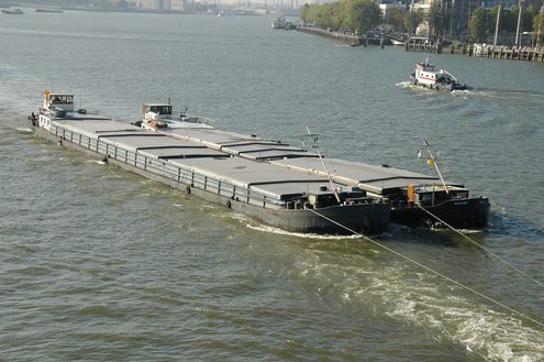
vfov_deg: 16.5
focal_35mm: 82
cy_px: 181
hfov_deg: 24.6
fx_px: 1245
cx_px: 272
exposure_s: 1/320
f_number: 10
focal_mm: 55
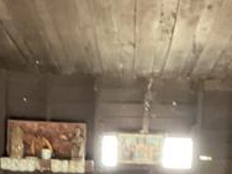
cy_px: 266
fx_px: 684
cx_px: 115
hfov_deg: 19.3
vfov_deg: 13.6
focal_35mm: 102
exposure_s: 1/25
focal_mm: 3
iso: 500
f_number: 1.8
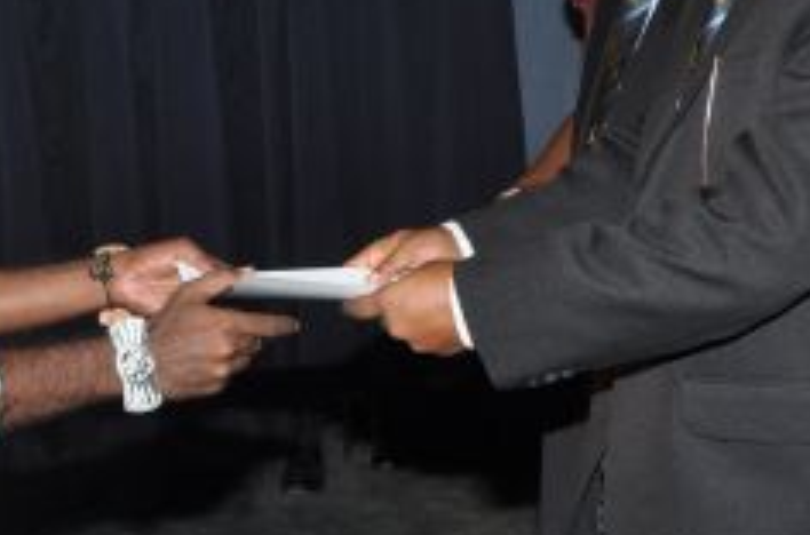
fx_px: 2401
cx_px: 220
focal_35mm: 107
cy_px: 31
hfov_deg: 19.0
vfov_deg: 12.6
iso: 200
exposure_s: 1/100
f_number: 6.3
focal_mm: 28
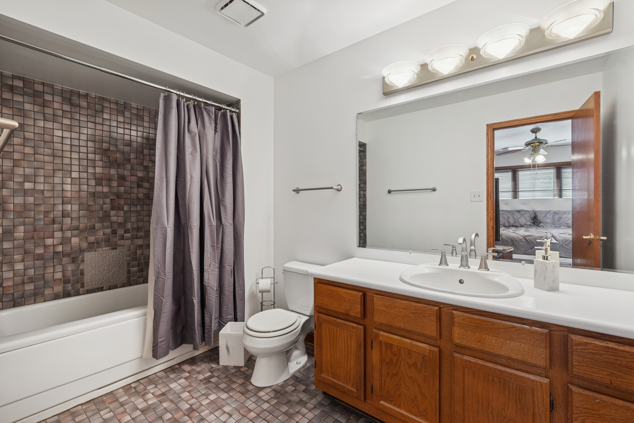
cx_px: 317
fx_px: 264
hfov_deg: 100.4
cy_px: 212
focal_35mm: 15
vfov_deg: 77.3
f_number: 8
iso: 250
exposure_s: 1/20
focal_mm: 10
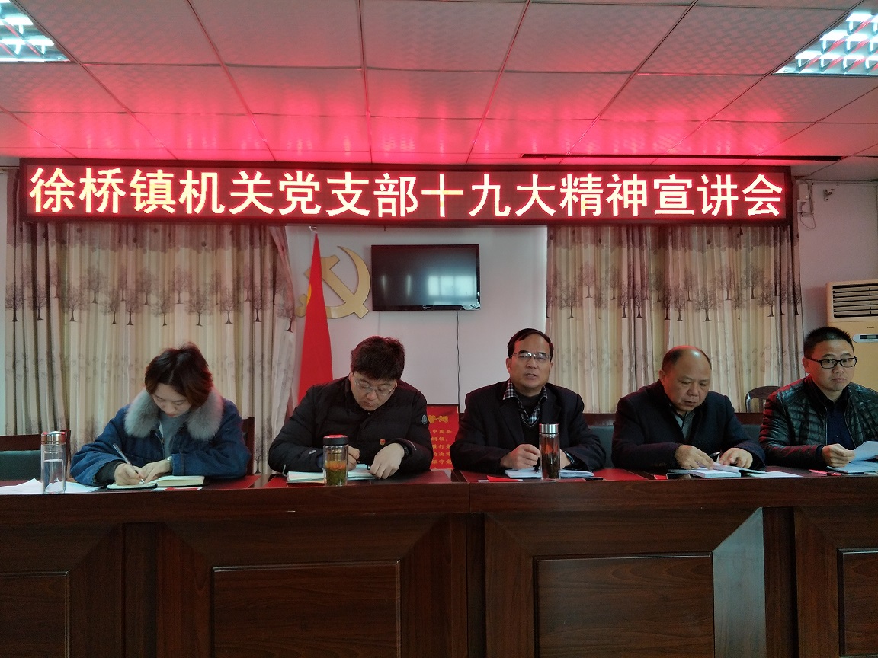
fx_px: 558
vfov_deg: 61.1
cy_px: 329
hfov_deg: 76.4
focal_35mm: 22
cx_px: 439
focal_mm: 3.79
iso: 341
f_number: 1.7
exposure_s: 1/33
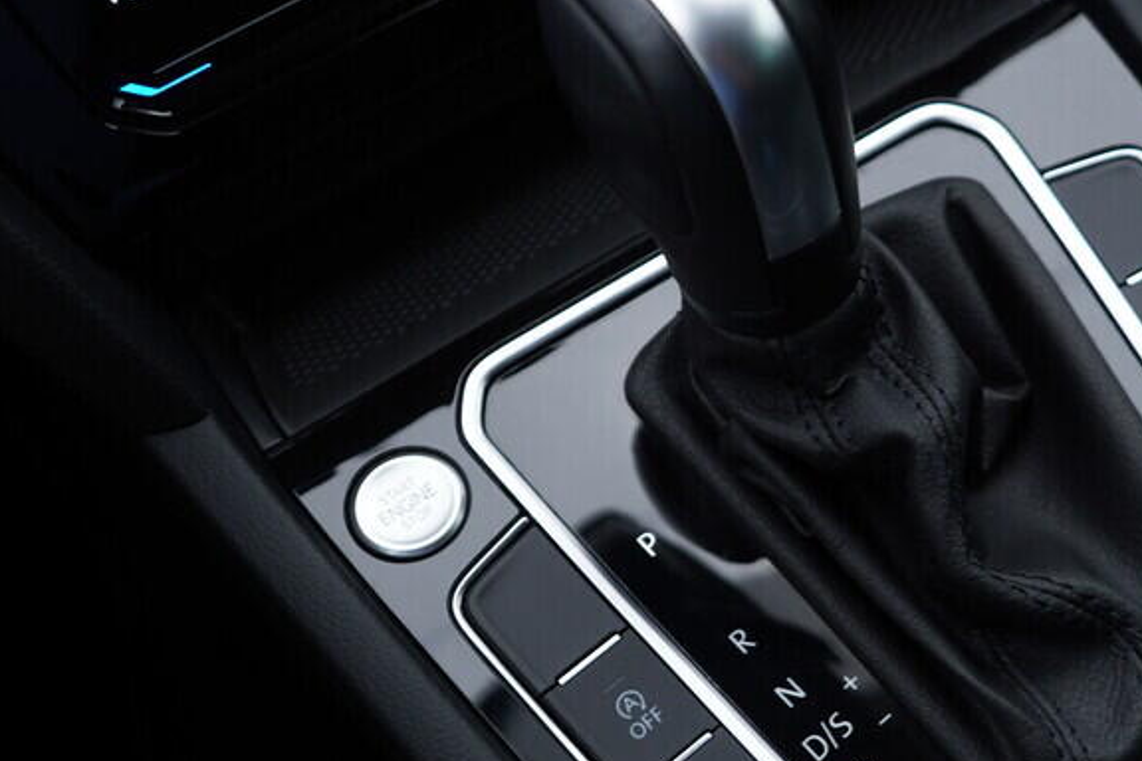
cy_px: 417
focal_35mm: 64
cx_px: 882
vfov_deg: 21.2
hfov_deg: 30.8
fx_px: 2030
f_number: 3.2
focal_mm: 24
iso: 125
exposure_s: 1/50
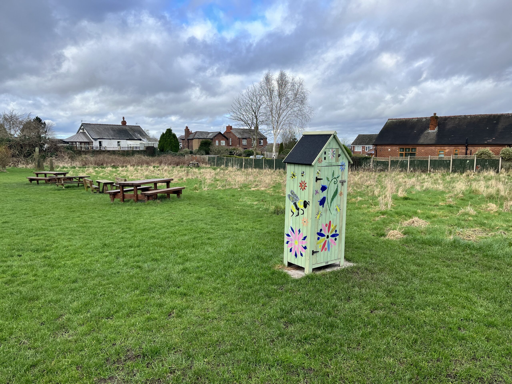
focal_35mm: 26
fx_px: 385
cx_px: 256
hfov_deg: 67.3
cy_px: 192
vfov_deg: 53.1
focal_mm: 5.1
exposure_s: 1/1175
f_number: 1.6
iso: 50
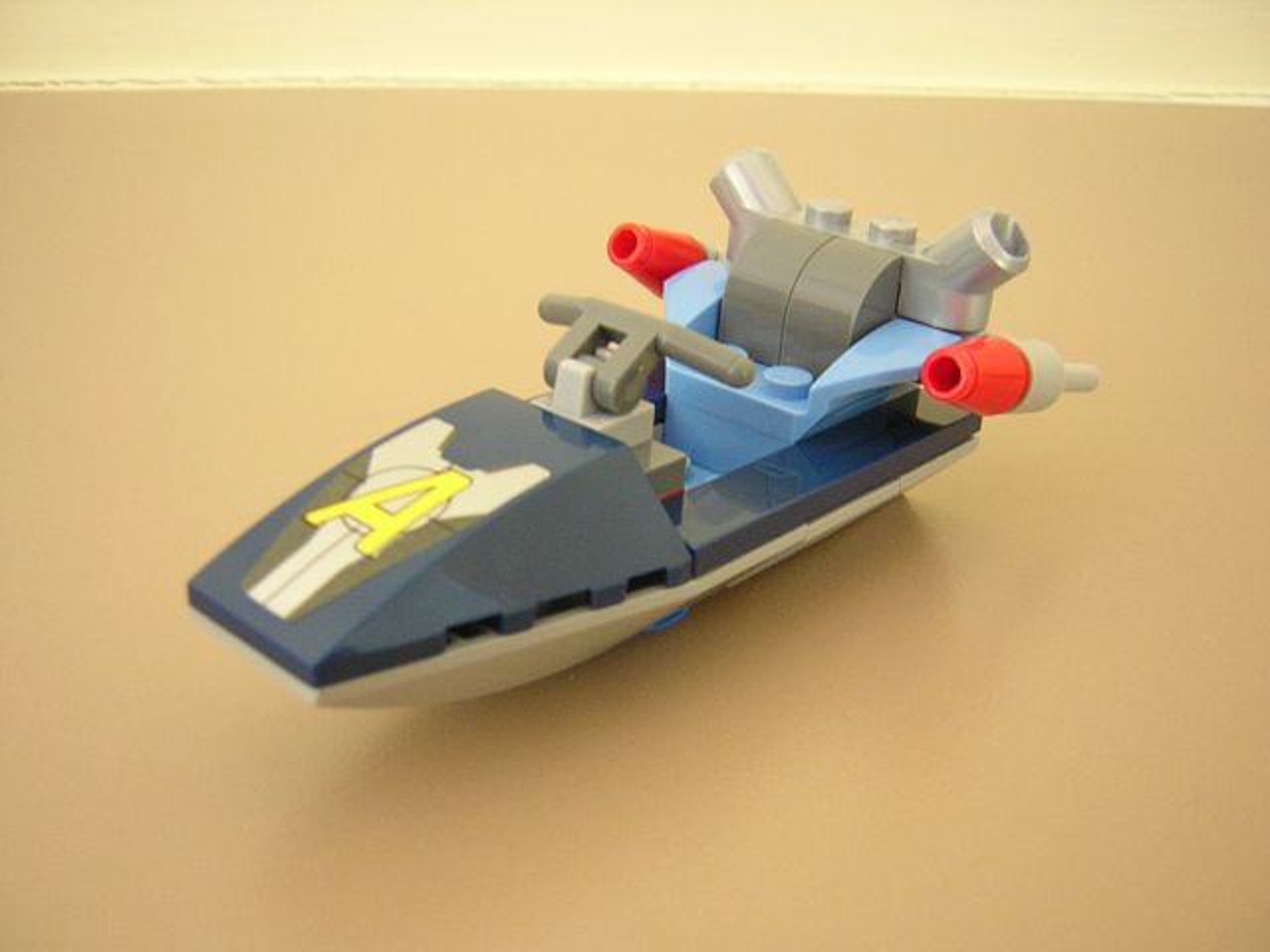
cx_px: 635
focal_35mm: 36
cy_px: 476
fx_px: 1321
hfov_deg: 51.4
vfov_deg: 39.7
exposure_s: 1/3.2
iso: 394
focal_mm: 4.7
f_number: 2.6
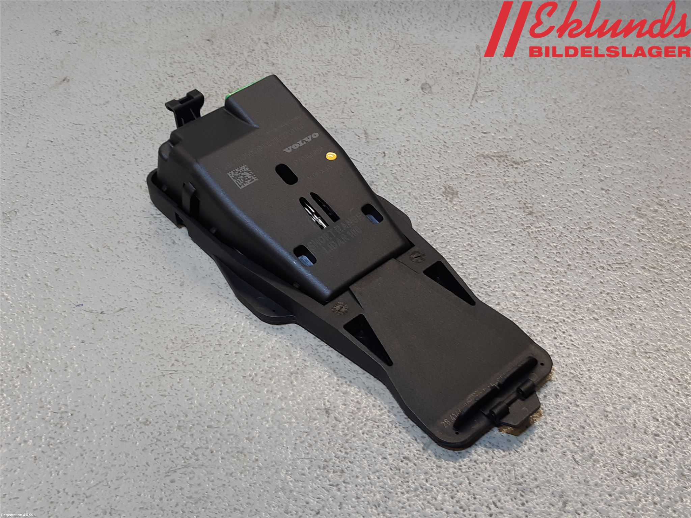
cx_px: 346
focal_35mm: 26
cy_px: 259
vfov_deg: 53.1
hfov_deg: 67.3
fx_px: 519
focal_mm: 3.93
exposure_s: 1/50
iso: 40
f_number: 1.7
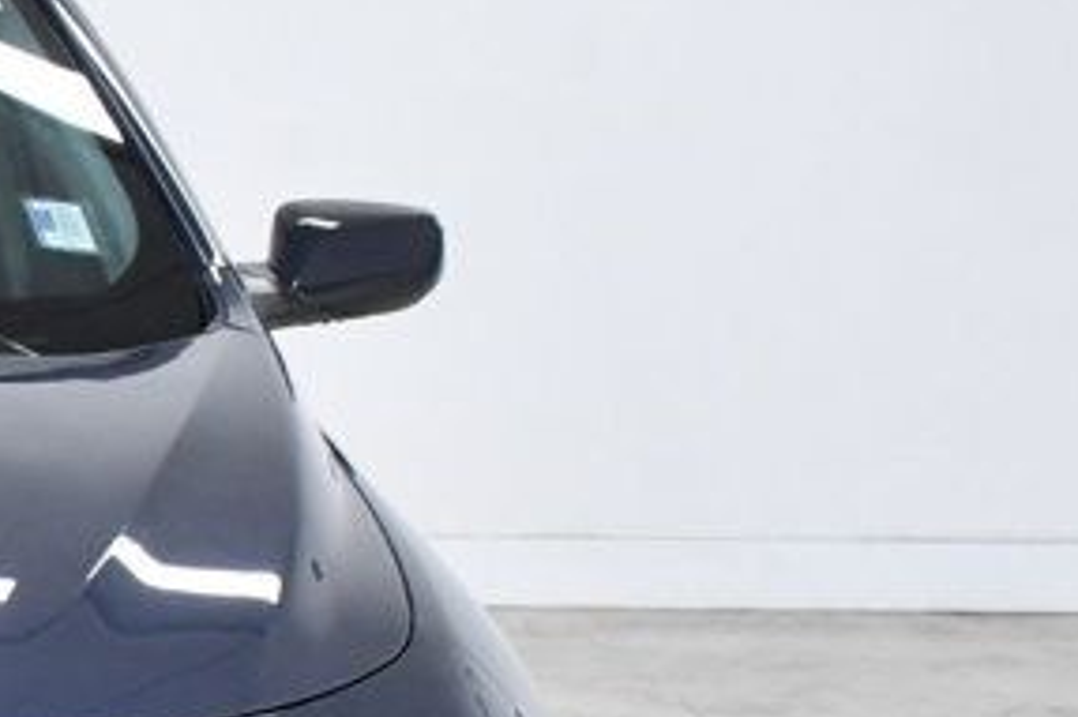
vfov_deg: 9.8
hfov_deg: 13.8
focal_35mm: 139
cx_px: -552
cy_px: 601
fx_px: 4160
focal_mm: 26
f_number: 8
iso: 2500
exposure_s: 1/250
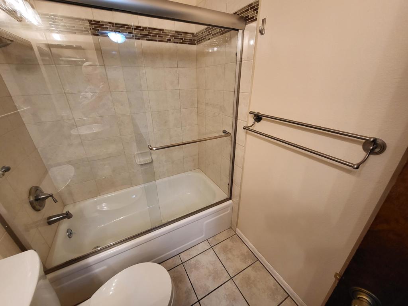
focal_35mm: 13
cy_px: 153
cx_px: 204
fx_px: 153
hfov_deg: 106.2
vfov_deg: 89.9
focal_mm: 1.74
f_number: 2.2
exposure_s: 1/60
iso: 200
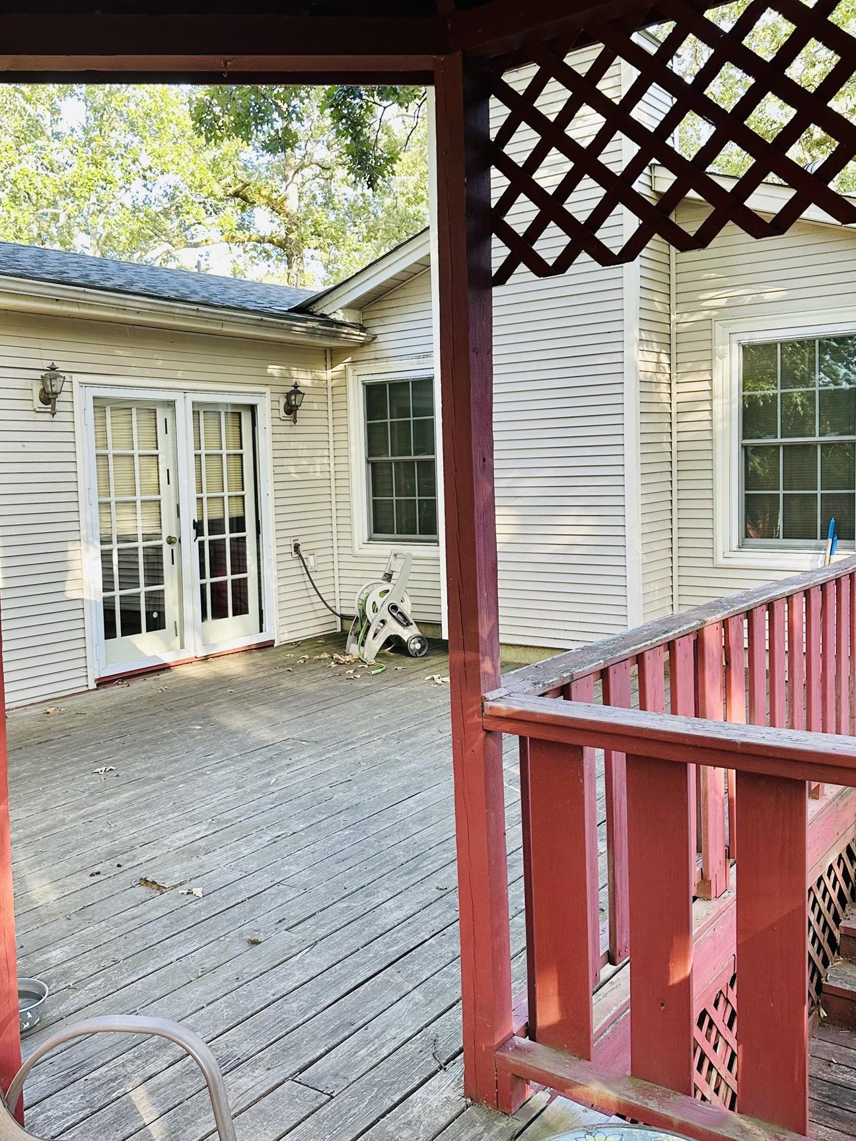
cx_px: 332
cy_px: 547
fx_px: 1055
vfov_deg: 56.8
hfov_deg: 43.9
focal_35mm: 32
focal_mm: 6.86
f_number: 1.78
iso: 80
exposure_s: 1/121
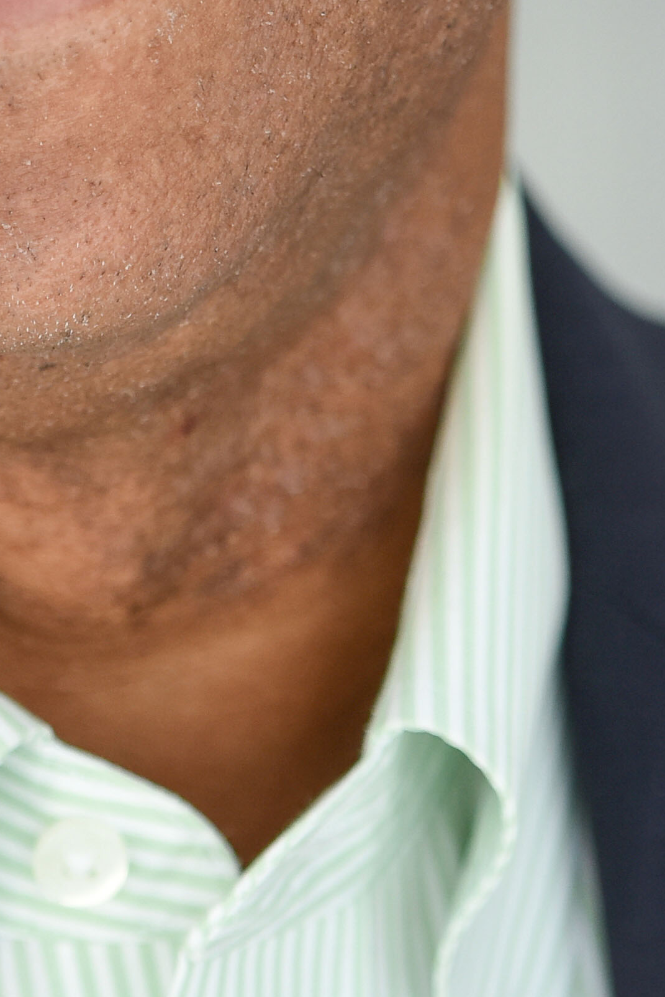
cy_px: 447
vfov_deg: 3.3
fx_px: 17139
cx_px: -94
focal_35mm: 619
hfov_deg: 2.2
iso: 400
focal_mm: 135
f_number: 2.8
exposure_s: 1/200
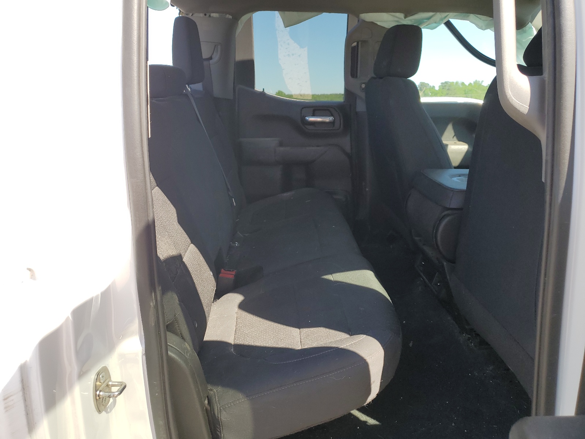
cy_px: 220
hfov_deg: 67.3
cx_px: 292
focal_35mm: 26
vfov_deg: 53.1
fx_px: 439
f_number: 1.5
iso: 50
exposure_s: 1/667
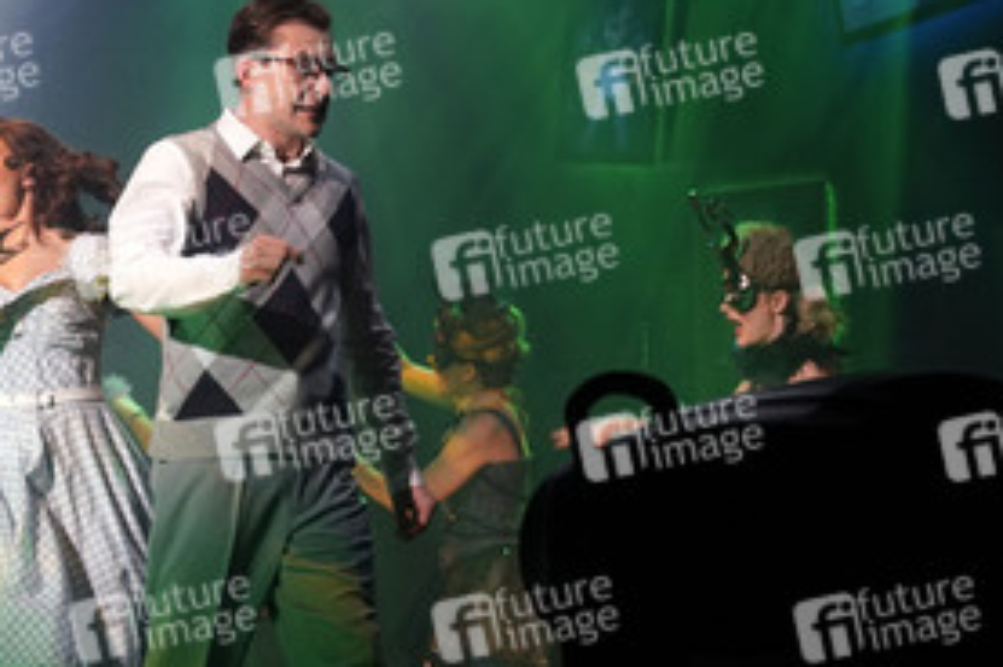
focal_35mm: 88
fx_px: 2449
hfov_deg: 22.8
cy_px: 348
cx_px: 212
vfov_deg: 15.5
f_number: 7.1
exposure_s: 1/200
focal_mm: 54
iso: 1600
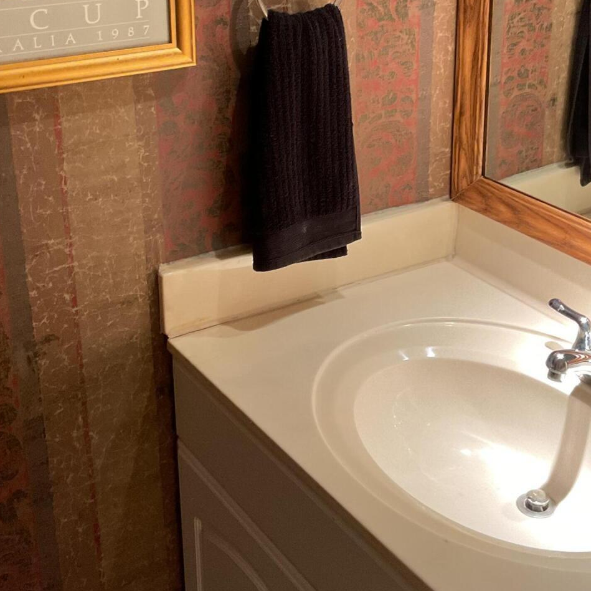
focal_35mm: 54
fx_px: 1043
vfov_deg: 30.9
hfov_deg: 31.5
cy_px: 130
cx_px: 361
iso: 100
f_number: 1.8
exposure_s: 1/60
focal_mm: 3
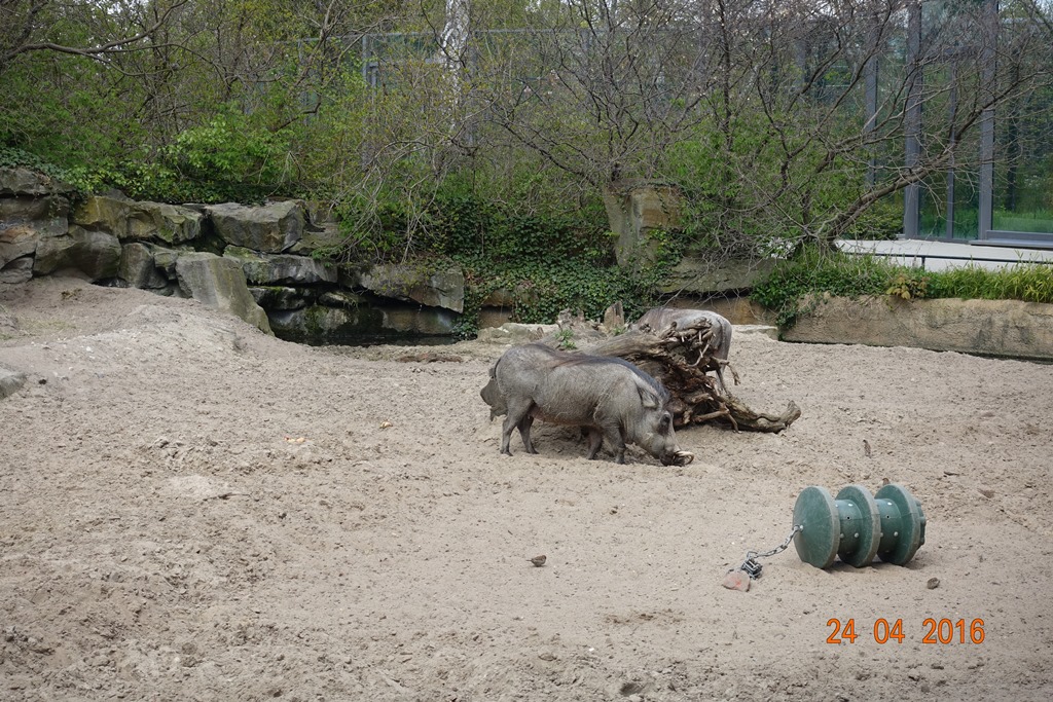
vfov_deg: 19.5
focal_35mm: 70
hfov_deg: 28.8
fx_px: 2048
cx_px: 526
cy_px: 351
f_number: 4
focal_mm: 25.7
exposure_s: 1/320
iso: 125
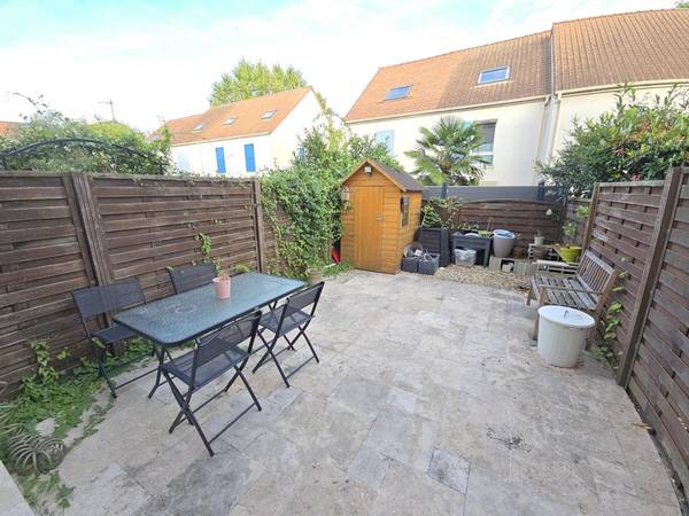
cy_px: 258
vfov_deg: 89.9
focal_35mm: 13
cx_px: 344
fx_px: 259
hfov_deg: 106.2
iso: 50
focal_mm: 2.2
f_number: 2.2
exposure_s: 1/161
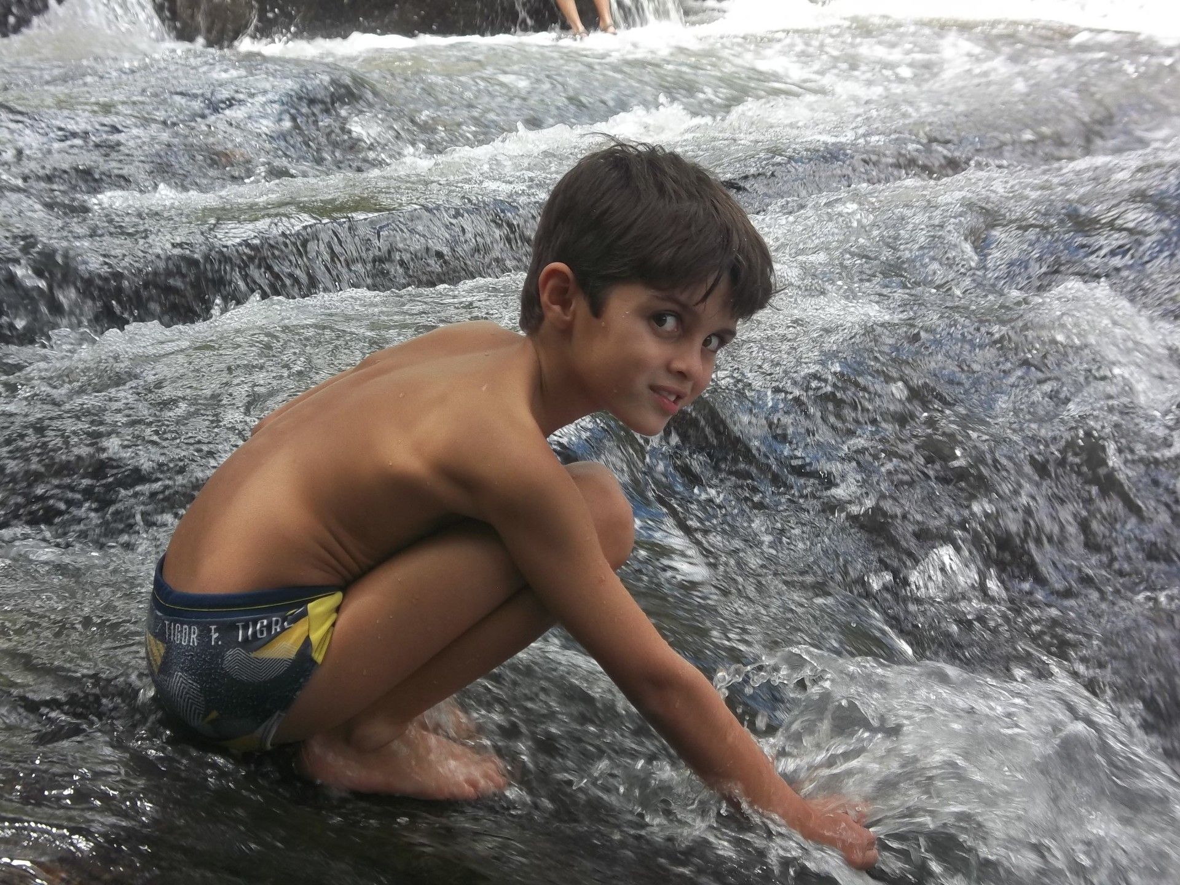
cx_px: 590
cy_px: 442
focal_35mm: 74
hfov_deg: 26.3
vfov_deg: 19.9
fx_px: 2523
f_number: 3.9
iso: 80
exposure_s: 1/160
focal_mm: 13.2
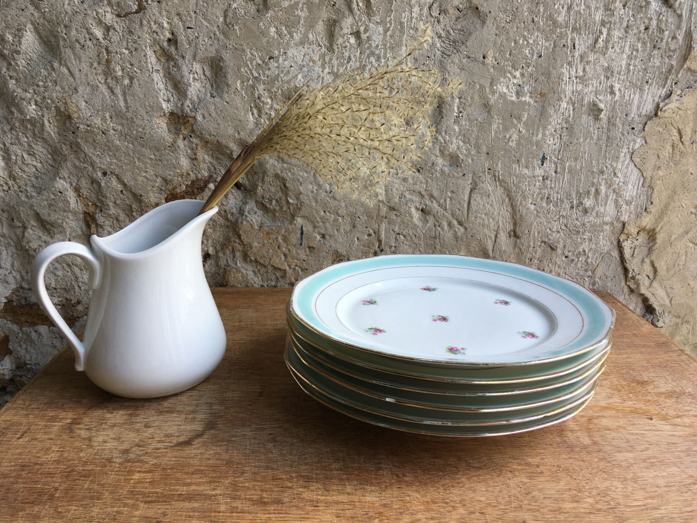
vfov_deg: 48.2
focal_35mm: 29
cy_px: 262
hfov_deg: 61.7
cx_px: 348
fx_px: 584
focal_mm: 4.15
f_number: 2.2
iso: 40
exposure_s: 1/100
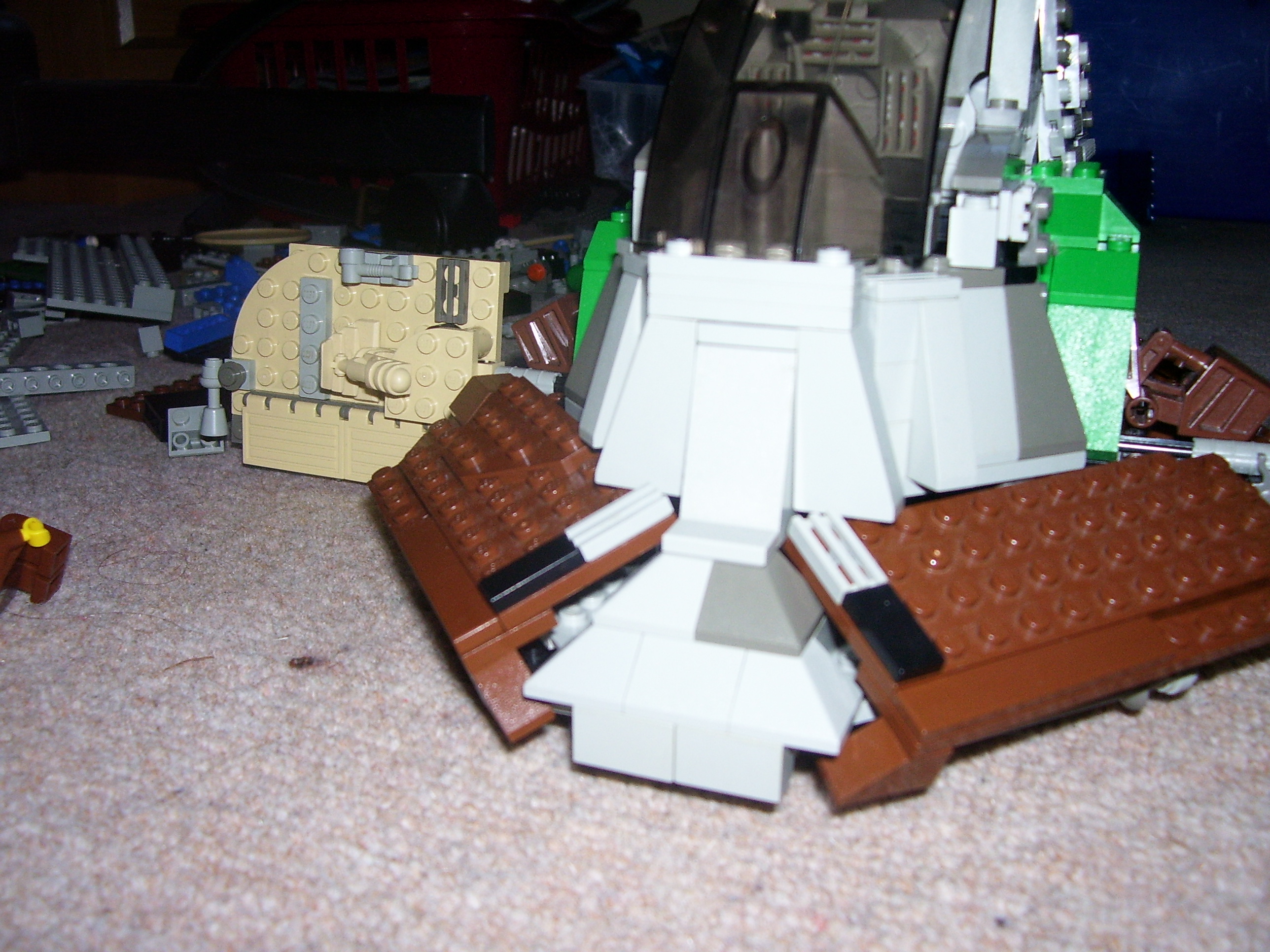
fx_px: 1247
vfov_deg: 41.8
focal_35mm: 34
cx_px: 635
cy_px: 476
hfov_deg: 54.0
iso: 125
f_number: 2.7
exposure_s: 1/60
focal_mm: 5.6
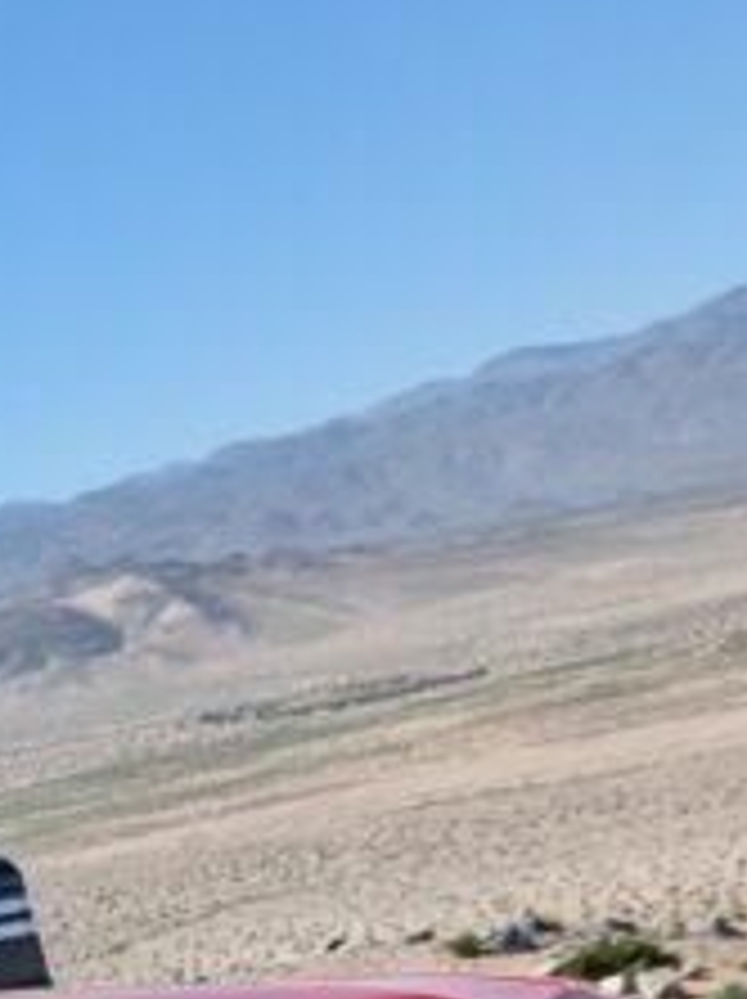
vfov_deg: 16.3
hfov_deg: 11.9
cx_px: -752
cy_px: 1469
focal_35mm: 111
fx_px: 3200
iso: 46
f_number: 1.85
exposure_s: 1/2513
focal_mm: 6.81
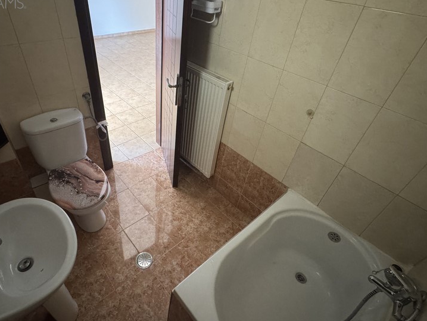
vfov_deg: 65.9
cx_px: 182
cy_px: 150
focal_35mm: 20
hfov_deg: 81.2
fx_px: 247
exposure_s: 1/60
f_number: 2.2
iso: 800
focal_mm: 2.22
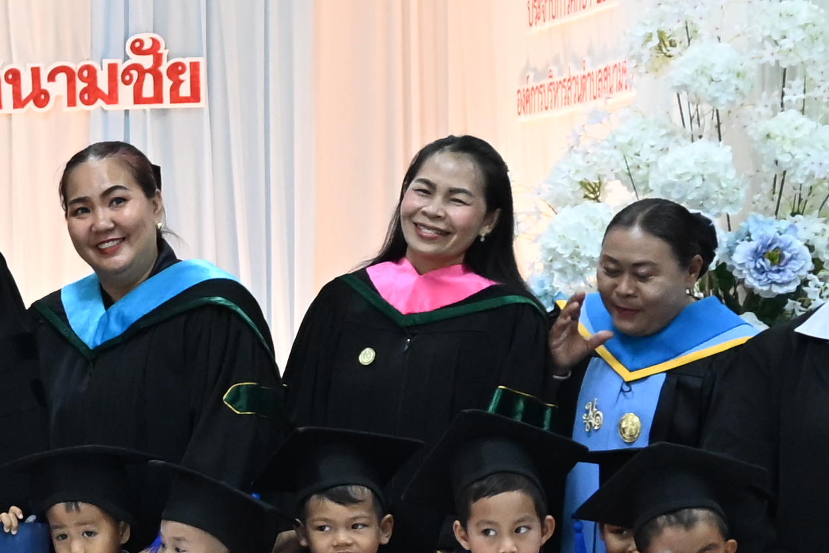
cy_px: 335
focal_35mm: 159
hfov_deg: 12.2
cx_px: -495
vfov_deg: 8.6
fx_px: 3662
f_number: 4.8
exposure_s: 1/125
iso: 3200
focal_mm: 33
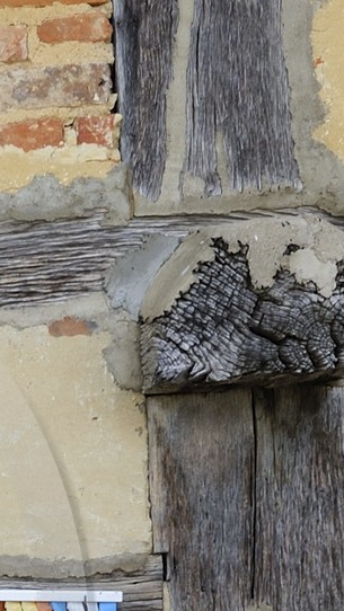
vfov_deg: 12.7
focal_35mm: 167
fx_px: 2707
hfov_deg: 6.9
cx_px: -434
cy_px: 658
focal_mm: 36
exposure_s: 1/100
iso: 200
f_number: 7.1
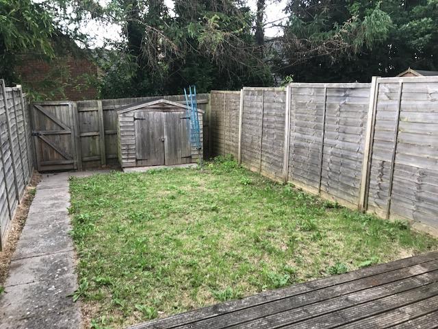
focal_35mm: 28
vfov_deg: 49.7
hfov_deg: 63.4
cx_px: 219
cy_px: 164
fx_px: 354
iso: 25
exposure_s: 1/50
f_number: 1.8
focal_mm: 3.99
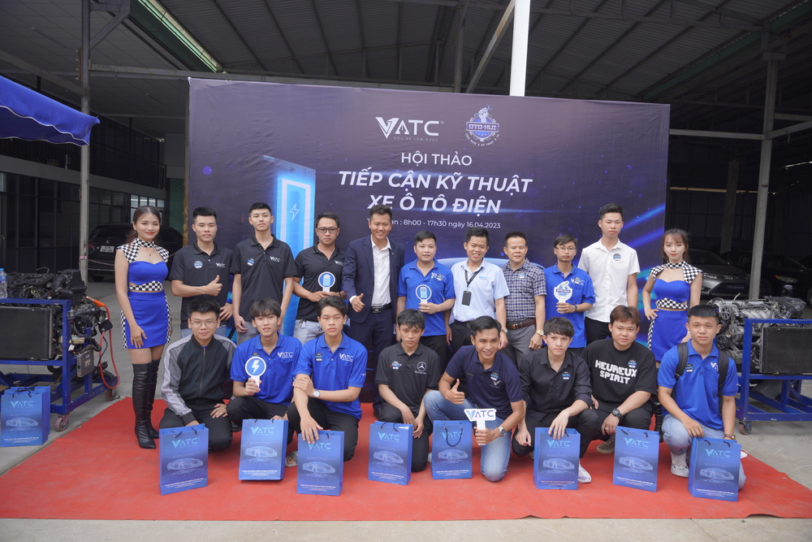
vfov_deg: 53.1
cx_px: 406
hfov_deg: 73.7
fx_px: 541
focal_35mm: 24
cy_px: 271
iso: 160
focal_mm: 24
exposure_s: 1/160
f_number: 5
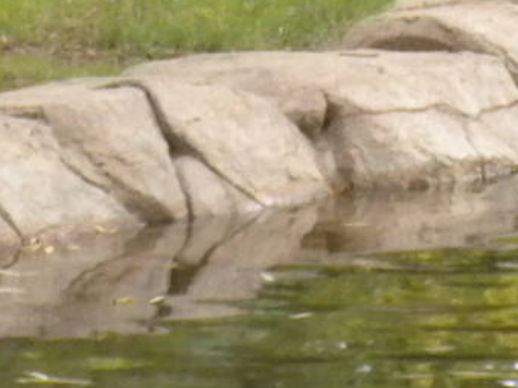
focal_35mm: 560
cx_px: 1205
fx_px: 8380
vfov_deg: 2.6
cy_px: -373
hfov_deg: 3.5
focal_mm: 21
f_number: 5.1
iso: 400
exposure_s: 1/305
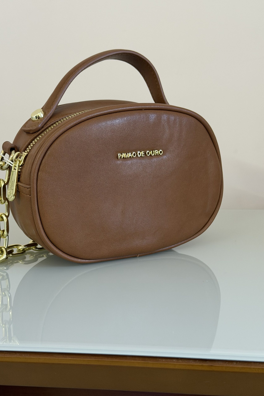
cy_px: 198
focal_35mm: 50
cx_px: 116
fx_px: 550
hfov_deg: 27.0
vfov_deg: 39.6
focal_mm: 6.76
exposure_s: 1/60
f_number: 1.78
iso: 250
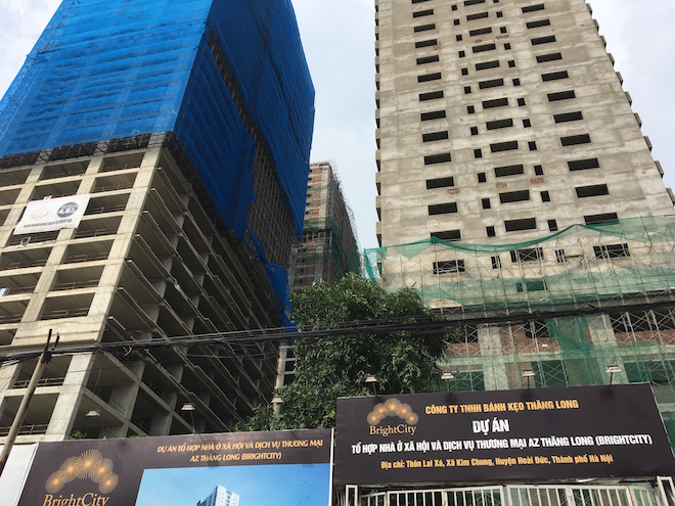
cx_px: 338
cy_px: 253
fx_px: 565
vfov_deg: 48.2
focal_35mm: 29
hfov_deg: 61.7
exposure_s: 1/1709
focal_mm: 4.15
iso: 25
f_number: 2.2
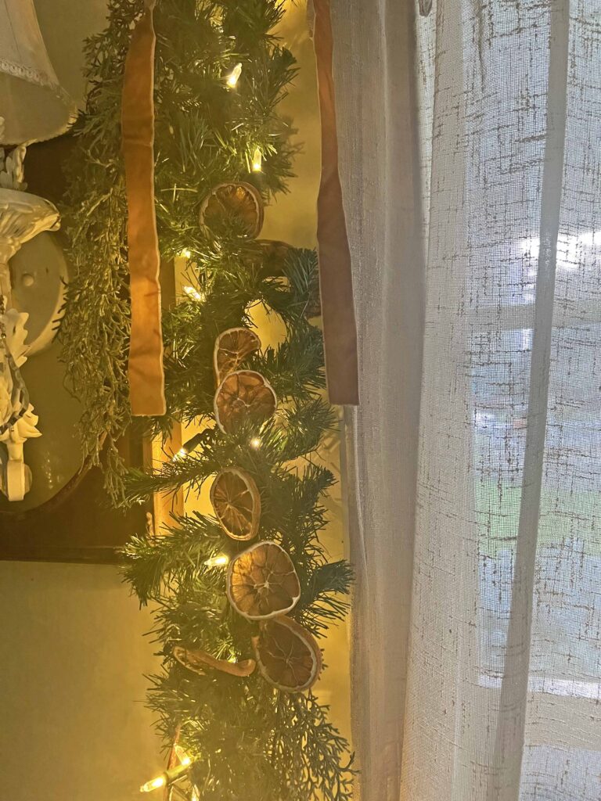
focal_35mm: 26
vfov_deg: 67.3
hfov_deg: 53.1
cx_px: 300
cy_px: 400
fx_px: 602
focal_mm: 5.7
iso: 500
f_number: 1.5
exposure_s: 1/60
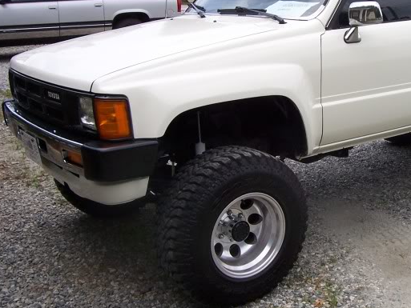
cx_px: 299
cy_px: 134
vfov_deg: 27.5
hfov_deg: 35.5
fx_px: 629
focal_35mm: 53
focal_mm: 5.6
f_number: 5.6
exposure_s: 1/350
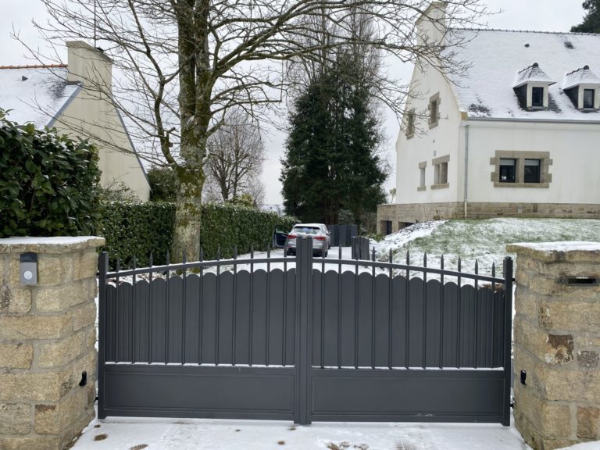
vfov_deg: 53.1
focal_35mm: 26
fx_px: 451
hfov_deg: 67.3
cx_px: 300
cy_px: 225
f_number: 1.8
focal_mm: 4.25
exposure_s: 1/554
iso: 32
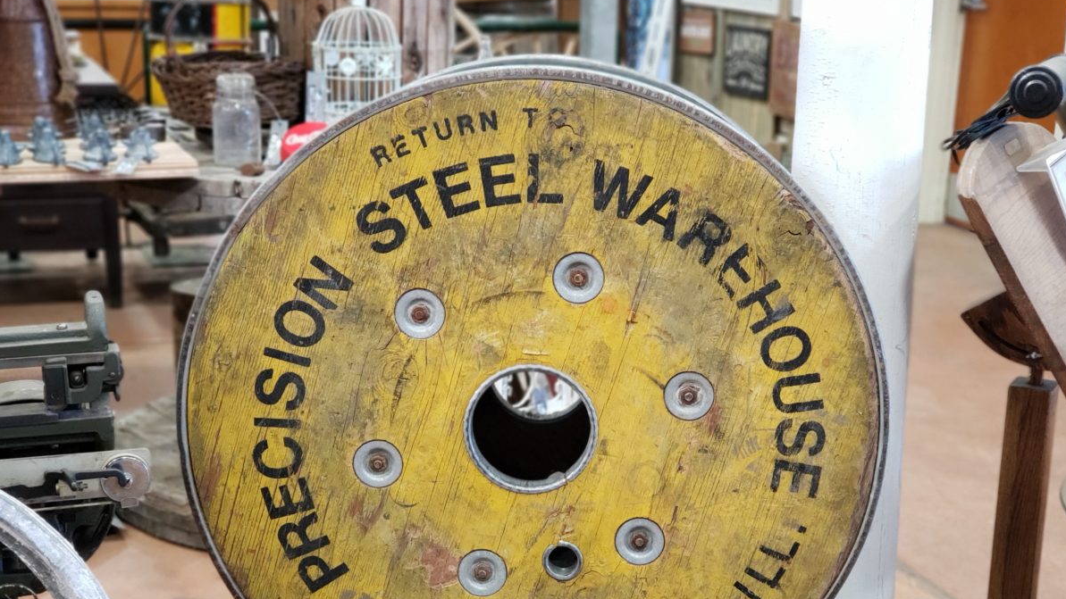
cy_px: 388
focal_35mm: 57
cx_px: 535
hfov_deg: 36.6
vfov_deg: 21.0
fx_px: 1611
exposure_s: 1/30
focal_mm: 6
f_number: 2.4
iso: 200
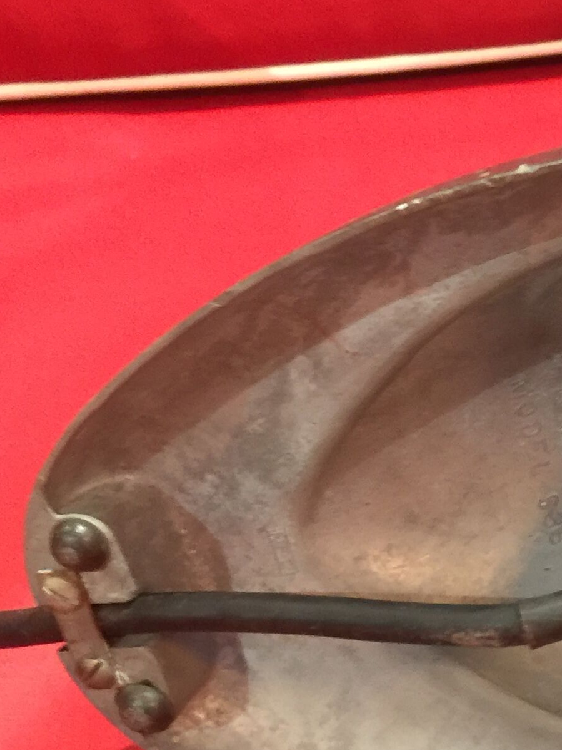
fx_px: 1710
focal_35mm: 79
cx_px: 678
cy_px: 508
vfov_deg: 24.6
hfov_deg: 17.8
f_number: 2.2
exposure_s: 1/10
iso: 125
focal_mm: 4.15
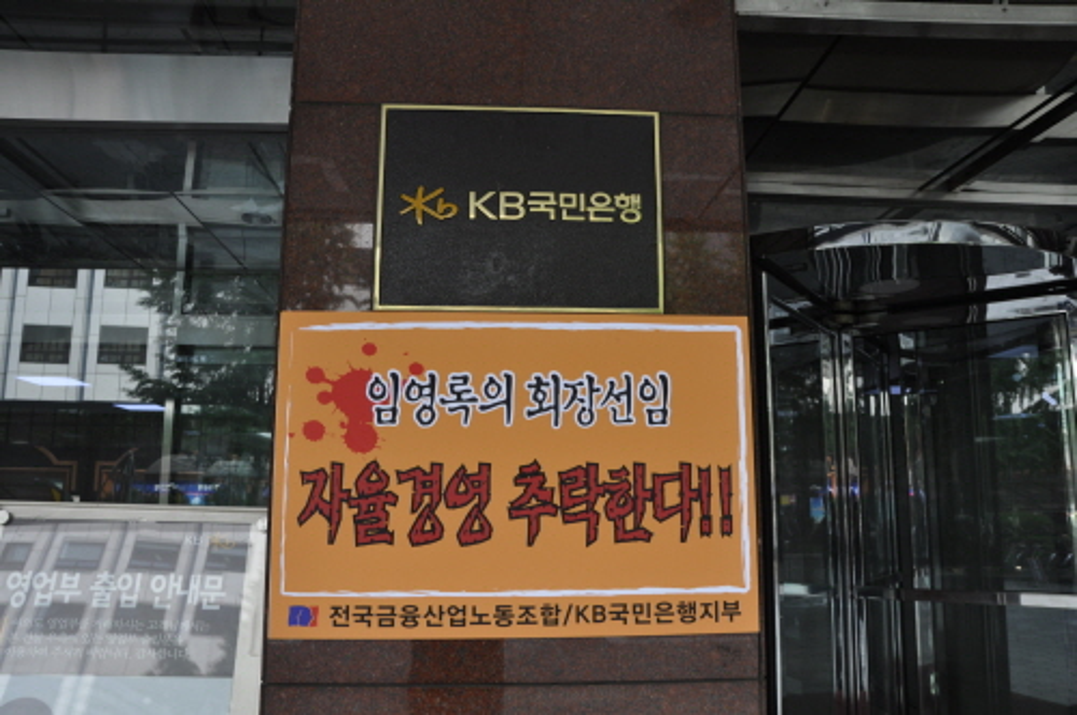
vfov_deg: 47.8
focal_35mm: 27
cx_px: 538
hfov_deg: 67.4
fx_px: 807
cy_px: 358
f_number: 5.6
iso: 360
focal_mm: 18
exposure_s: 1/125
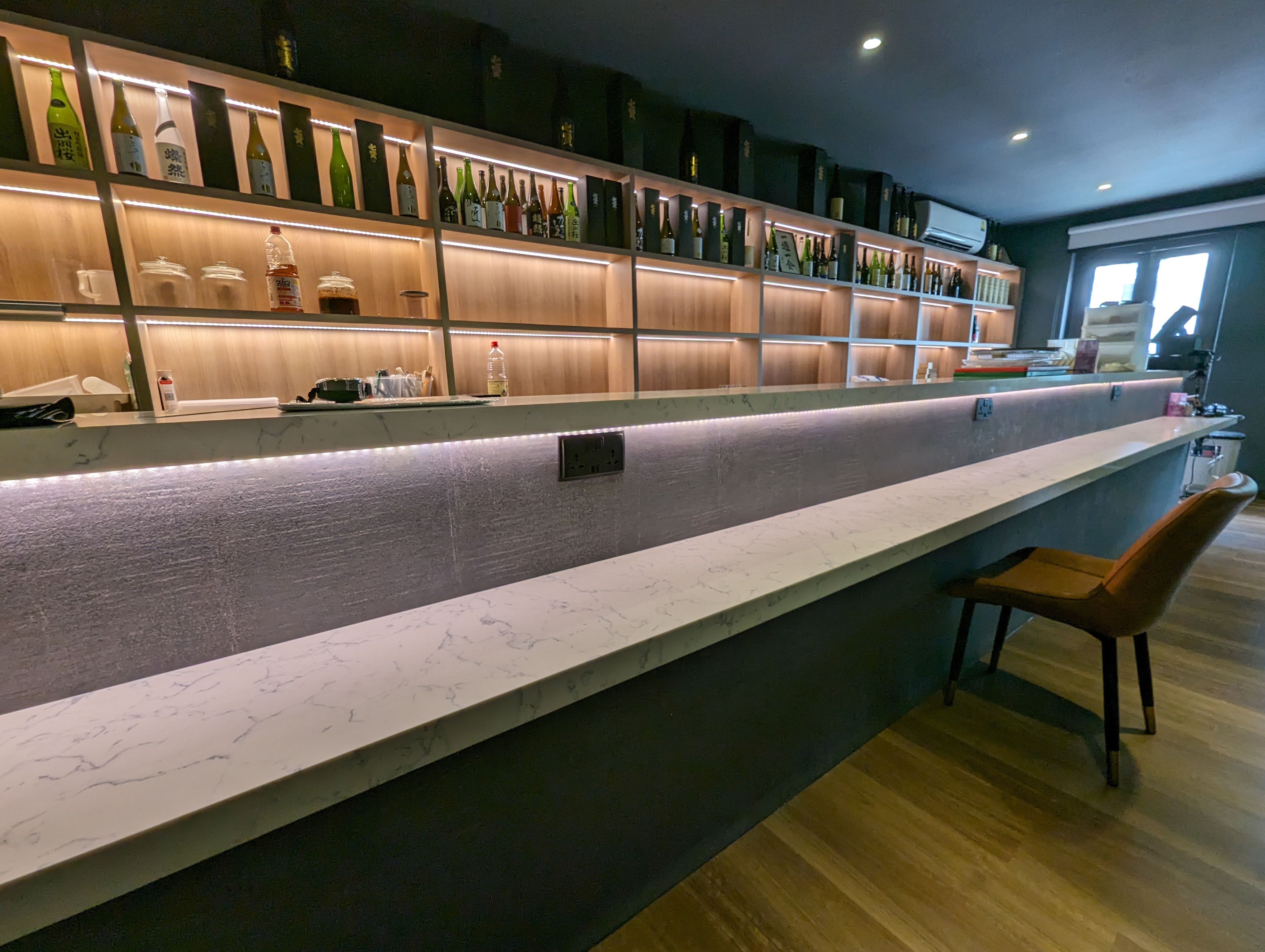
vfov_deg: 90.1
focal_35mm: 13
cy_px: 476
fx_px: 476
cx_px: 632
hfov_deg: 106.1
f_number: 2.2
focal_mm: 1.95
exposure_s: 1/50
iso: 86
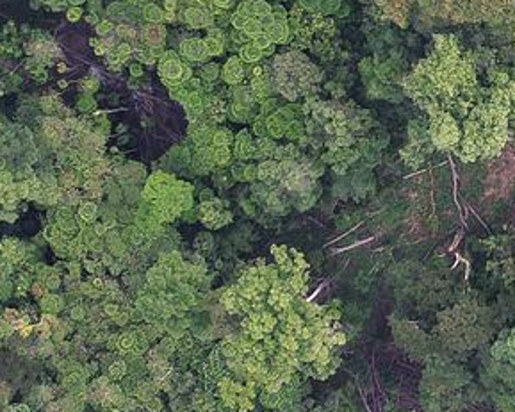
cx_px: 579
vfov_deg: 10.7
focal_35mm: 143
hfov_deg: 13.2
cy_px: 6
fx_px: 2179
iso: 100
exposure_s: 1/20
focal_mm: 8.38
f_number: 2.8
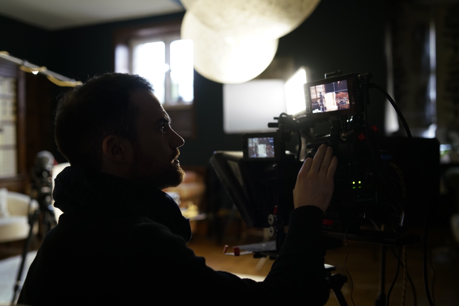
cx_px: 230
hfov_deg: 54.4
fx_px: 446
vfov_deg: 37.9
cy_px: 153
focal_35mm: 35
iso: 800
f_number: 2.2
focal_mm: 35
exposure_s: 1/40
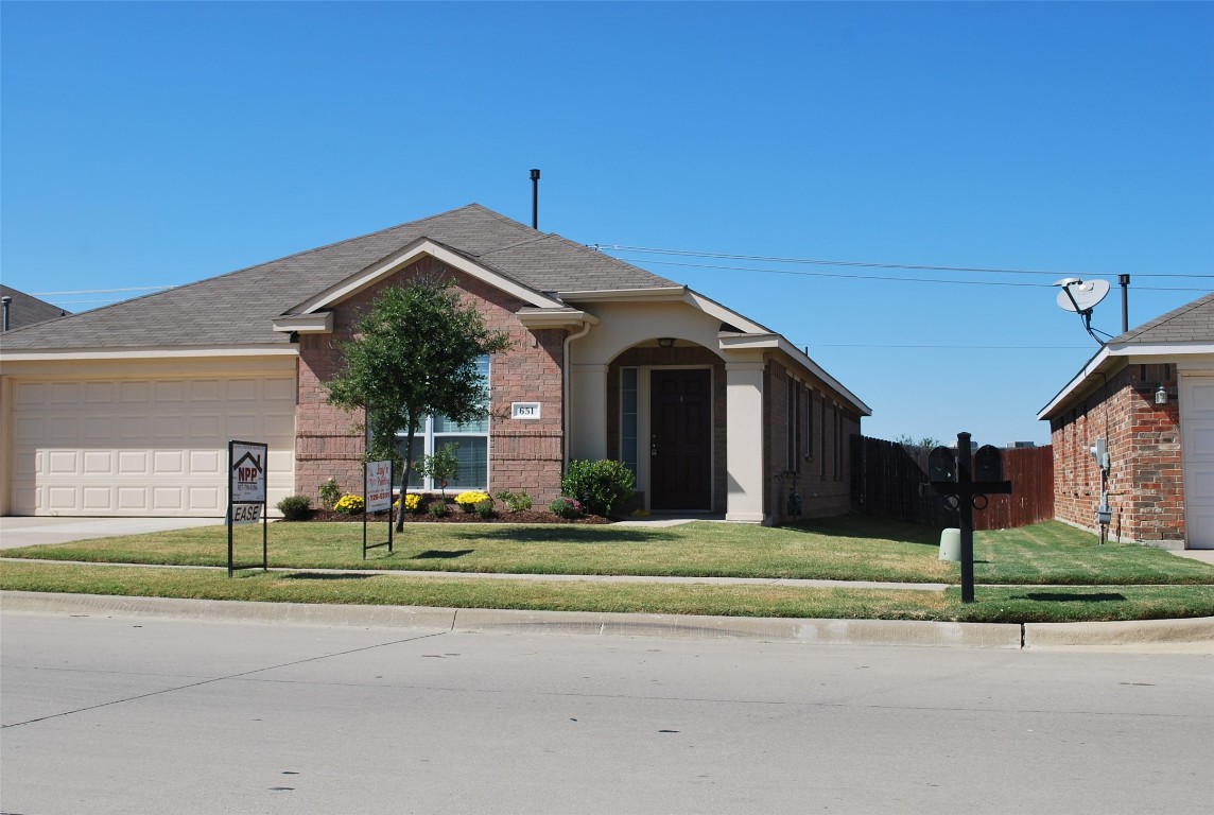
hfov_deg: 44.9
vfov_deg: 31.0
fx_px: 1470
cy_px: 408
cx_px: 607
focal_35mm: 44
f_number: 8
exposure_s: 1/250
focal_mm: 29
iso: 100
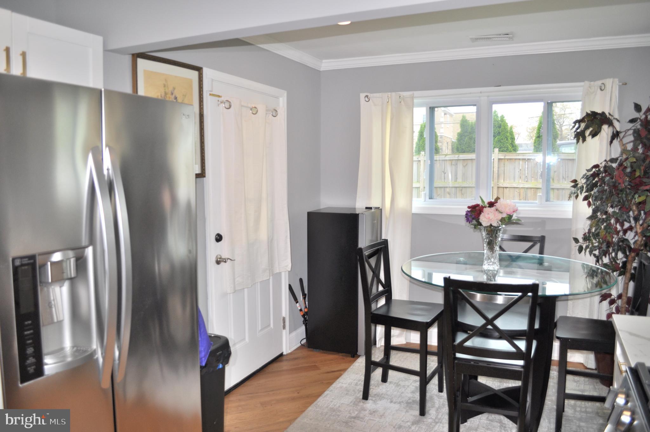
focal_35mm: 27
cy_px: 216
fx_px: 487
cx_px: 325
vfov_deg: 47.8
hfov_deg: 67.4
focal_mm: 18
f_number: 3.5
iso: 200
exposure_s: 1/200
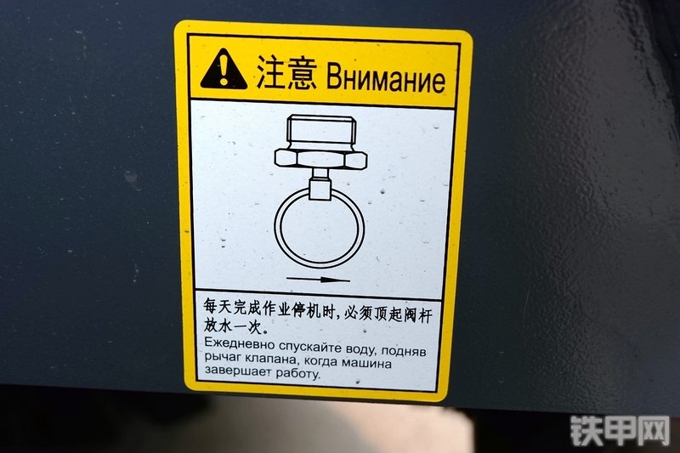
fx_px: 1284
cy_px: 226
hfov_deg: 29.7
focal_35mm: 68
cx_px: 340
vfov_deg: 20.0
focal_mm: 45.2
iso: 100
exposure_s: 1/80
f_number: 5.6
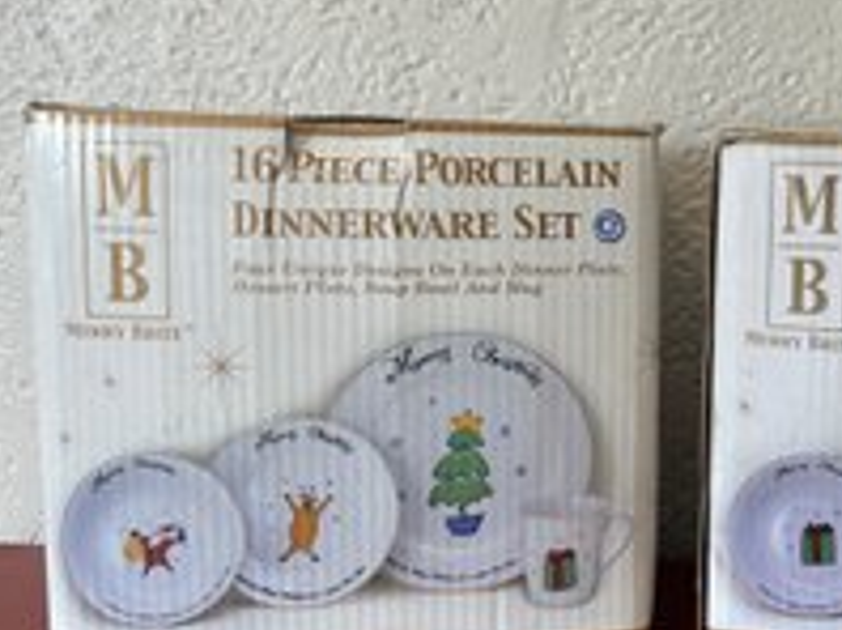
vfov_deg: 32.1
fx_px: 1093
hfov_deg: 40.3
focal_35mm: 45
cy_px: 309
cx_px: 683
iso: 64
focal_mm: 4.2
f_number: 1.6
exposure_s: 1/120
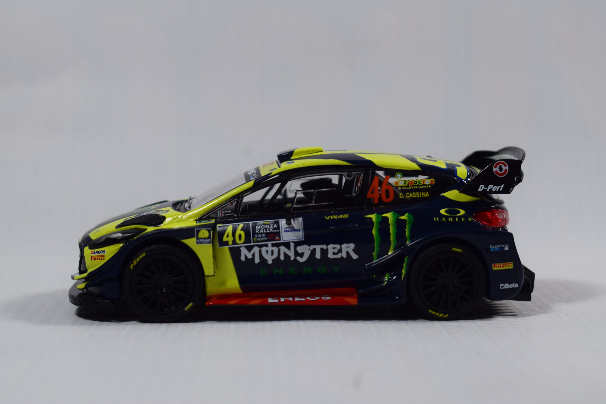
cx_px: 303
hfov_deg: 24.6
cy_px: 202
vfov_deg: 16.6
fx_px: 1389
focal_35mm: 82
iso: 400
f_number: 8
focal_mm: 55
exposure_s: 1/60
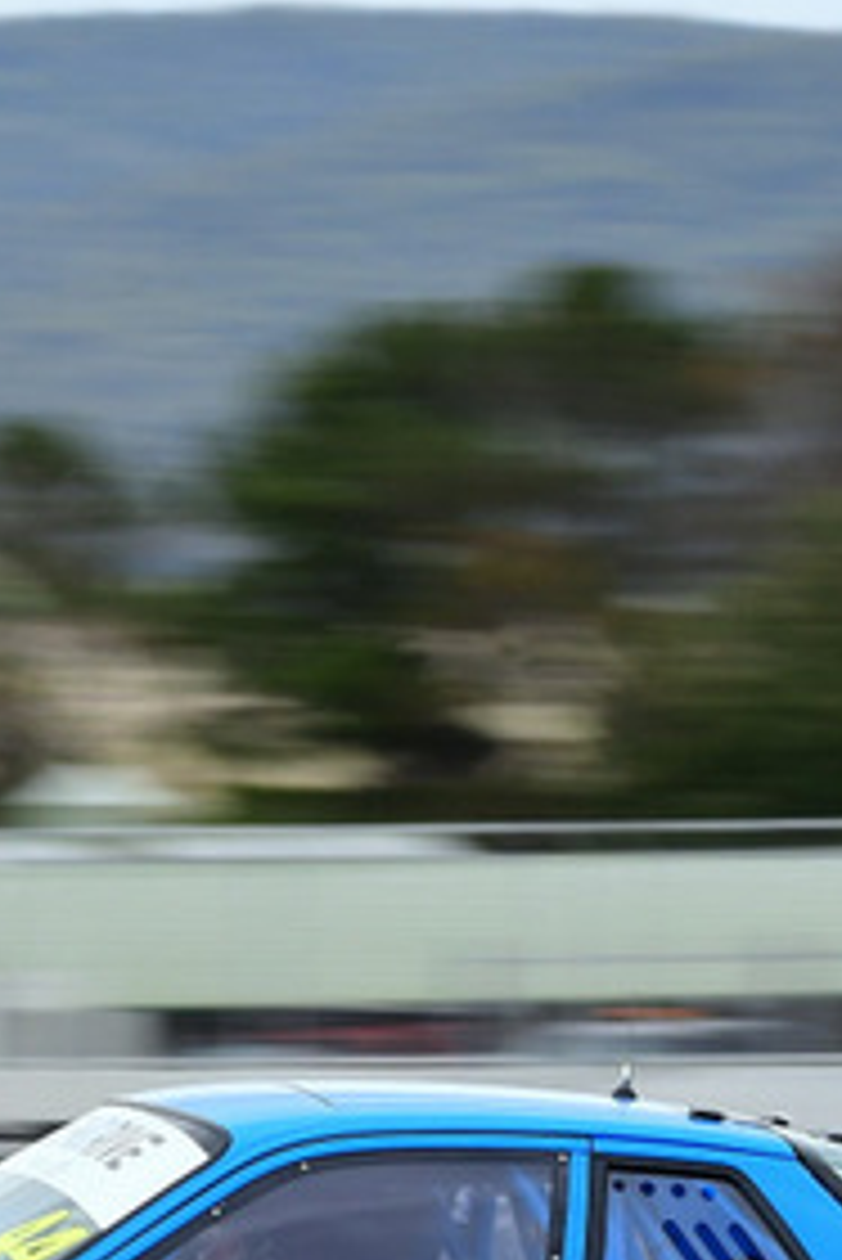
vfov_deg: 2.4
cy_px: 958
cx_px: -36
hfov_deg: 1.6
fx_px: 30062
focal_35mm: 858
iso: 320
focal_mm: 200
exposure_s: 1/200
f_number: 11
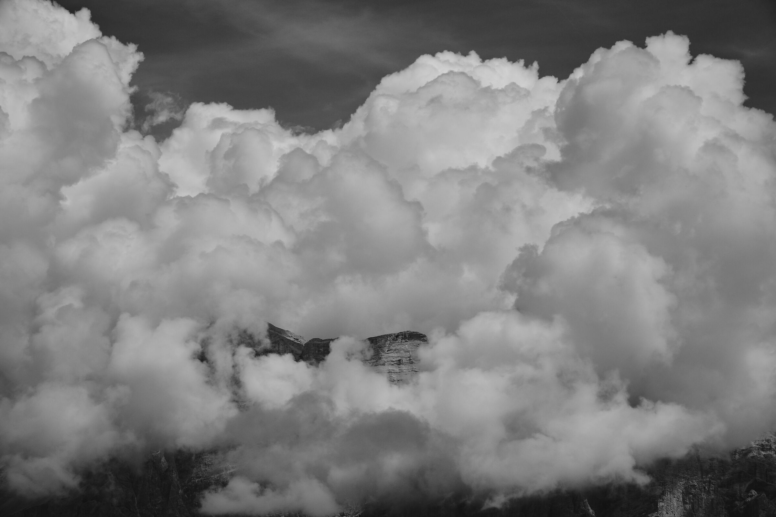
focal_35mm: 83
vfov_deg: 16.5
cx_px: 388
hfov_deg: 24.5
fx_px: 1789
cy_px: 258
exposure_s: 1/2000
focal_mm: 55
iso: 400
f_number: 10
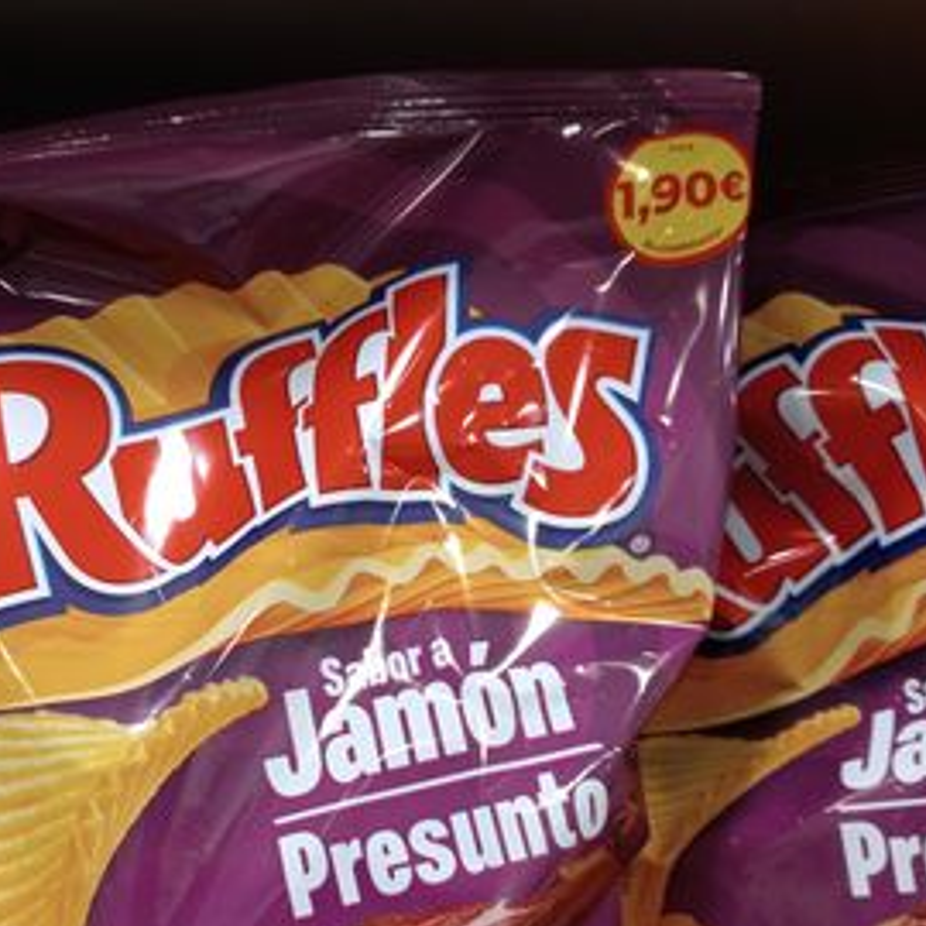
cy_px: 643
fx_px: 1180
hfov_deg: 42.8
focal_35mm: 39
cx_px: 418
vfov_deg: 42.1
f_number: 1.8
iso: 612
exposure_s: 1/33.3
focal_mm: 4.04
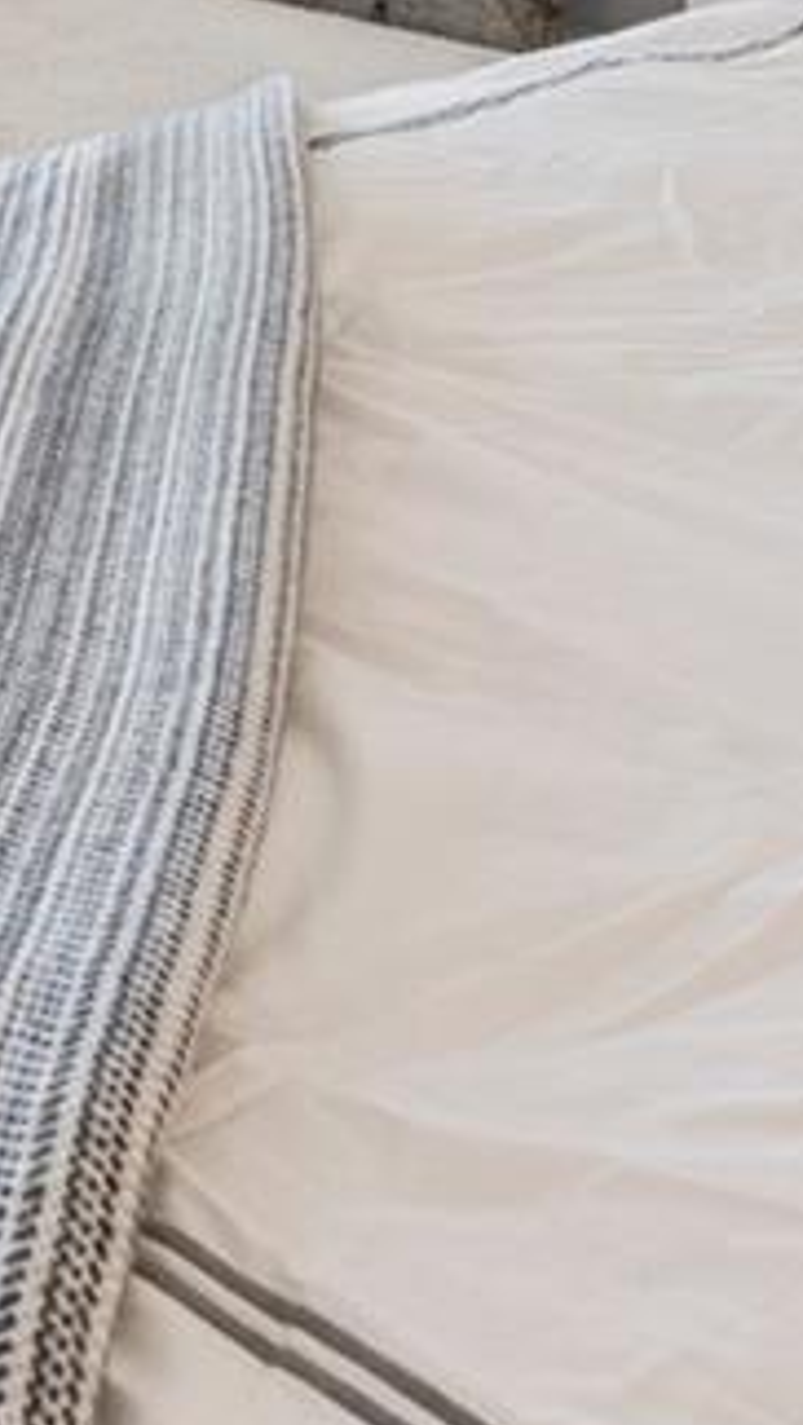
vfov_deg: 21.6
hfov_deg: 13.6
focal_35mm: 83
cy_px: -693
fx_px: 3138
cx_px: -437
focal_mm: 16
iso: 800
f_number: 10
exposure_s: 1/50
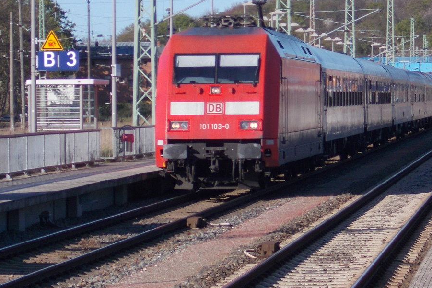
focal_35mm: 180
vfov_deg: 7.6
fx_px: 2160
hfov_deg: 11.4
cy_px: 107
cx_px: 284
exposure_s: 1/250
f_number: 6.5
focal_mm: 23
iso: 80
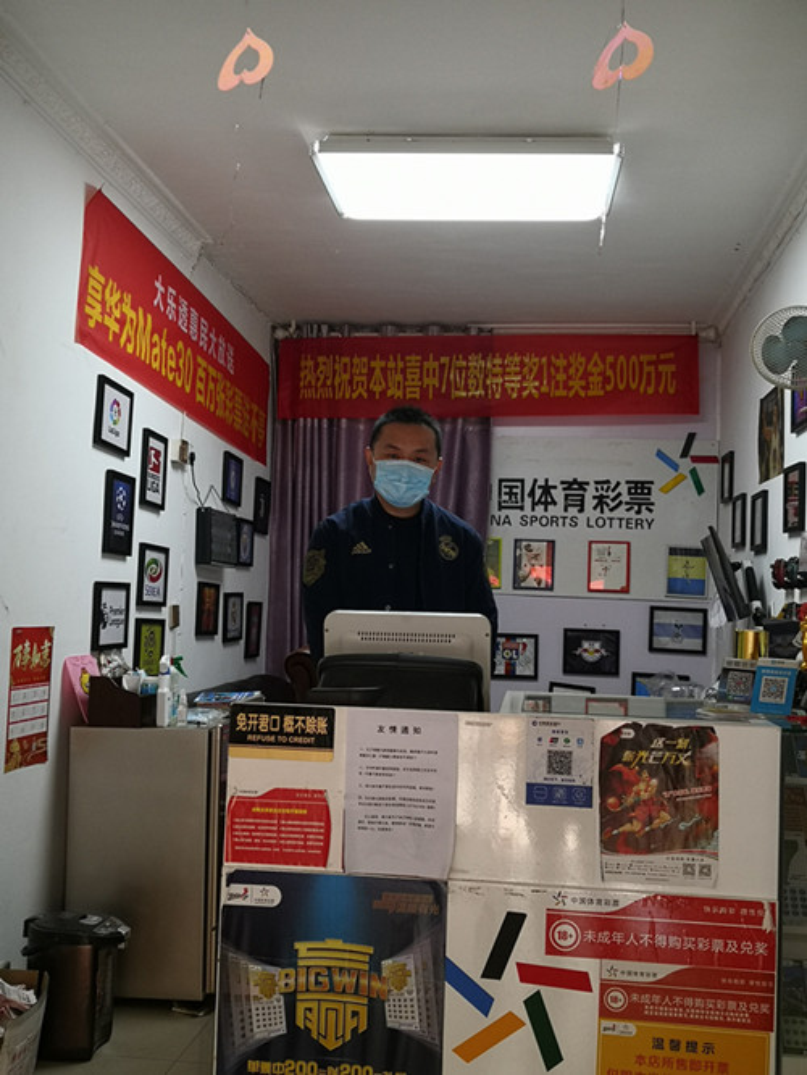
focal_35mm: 35
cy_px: 538
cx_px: 404
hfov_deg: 40.7
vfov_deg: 52.6
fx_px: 1087
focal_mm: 3.95
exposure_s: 1/50
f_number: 1.6
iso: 100
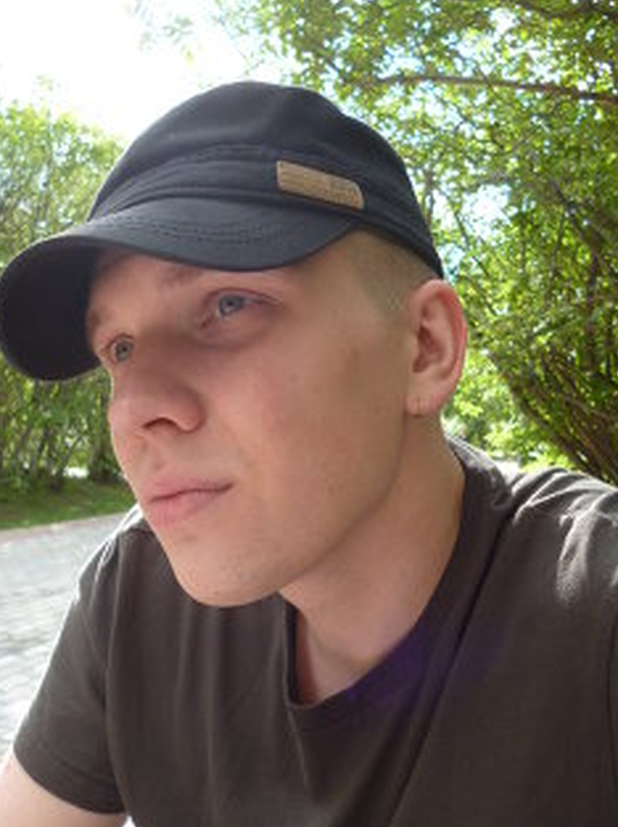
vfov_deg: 58.4
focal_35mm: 31
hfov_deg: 45.4
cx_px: 308
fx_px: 739
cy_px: 428
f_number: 3.1
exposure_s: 1/80
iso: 100
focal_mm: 5
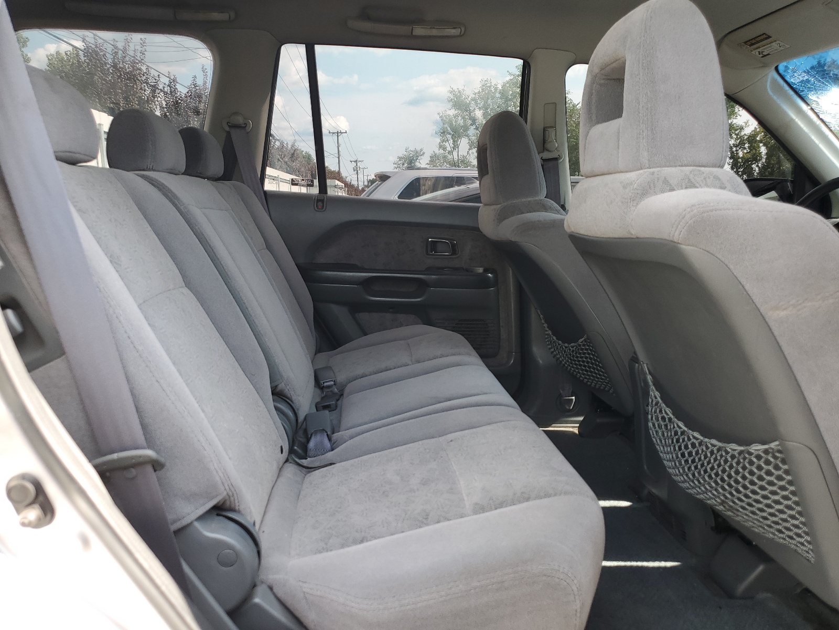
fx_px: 630
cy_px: 315
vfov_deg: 53.1
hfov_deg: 67.3
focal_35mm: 26
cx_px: 420
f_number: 1.5
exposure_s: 1/196
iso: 50
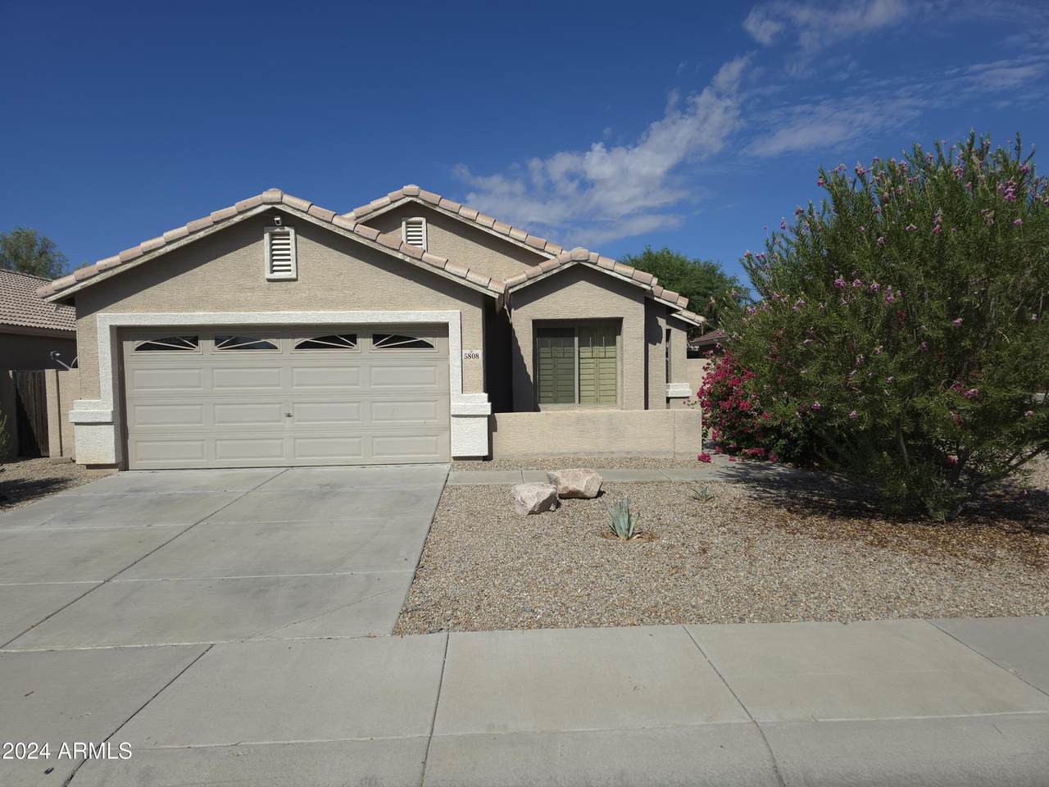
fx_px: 697
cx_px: 524
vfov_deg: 58.9
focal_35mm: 23
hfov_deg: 73.9
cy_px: 394
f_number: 1.7
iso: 12
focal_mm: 6.3
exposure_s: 1/882
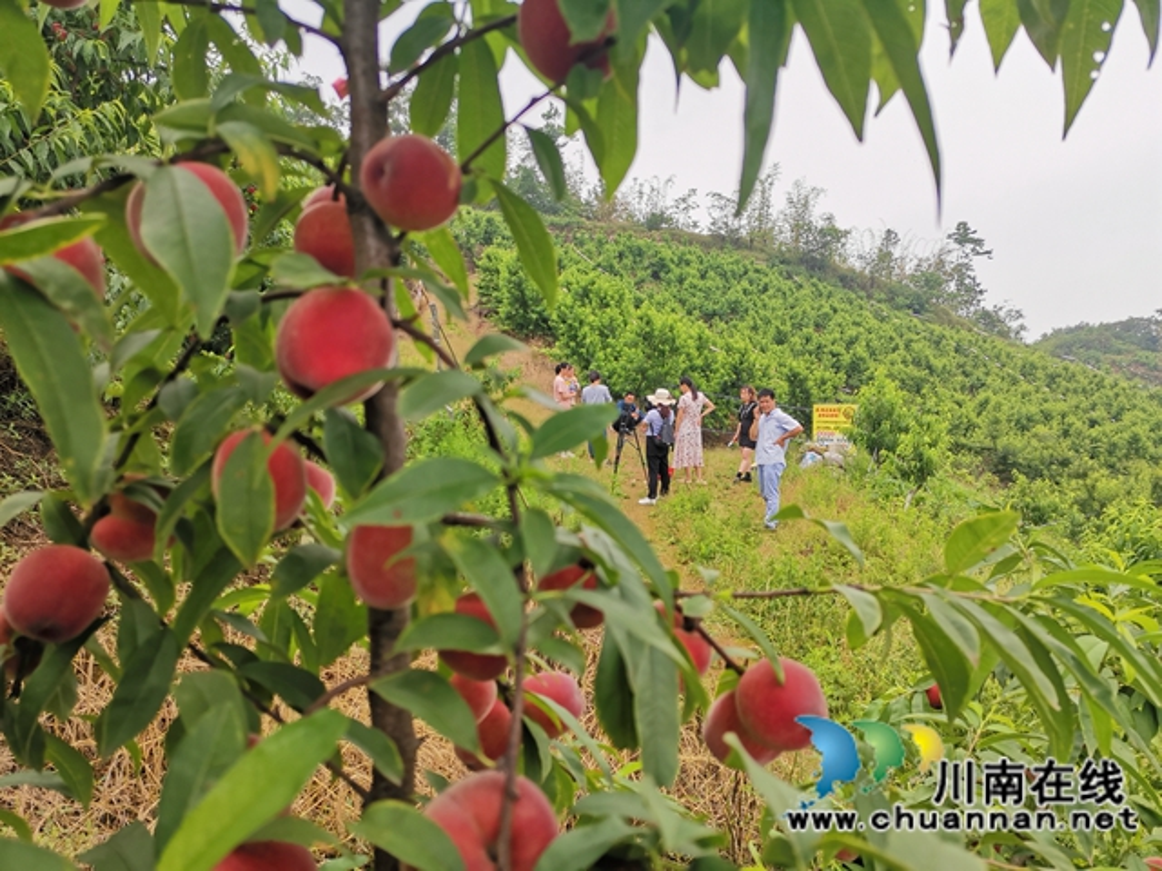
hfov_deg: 67.3
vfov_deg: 53.1
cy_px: 436
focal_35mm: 26
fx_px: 873
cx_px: 581
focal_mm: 4.75
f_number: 1.8
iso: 50
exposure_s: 1/332
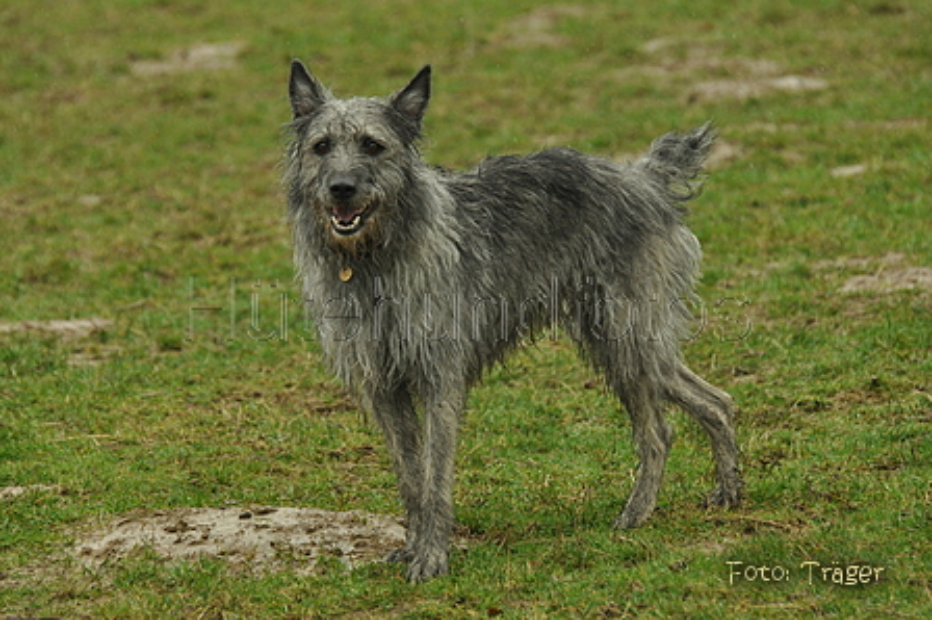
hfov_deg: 8.1
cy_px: 310
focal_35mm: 255
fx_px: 6597
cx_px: 466
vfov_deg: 5.4
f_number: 5
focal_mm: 170
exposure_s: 1/1000
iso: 1000
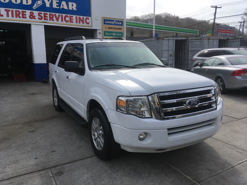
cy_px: 92
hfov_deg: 61.7
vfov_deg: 48.2
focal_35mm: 29
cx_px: 124
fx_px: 207
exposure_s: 1/1923
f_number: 2.2
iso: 25
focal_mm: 4.15
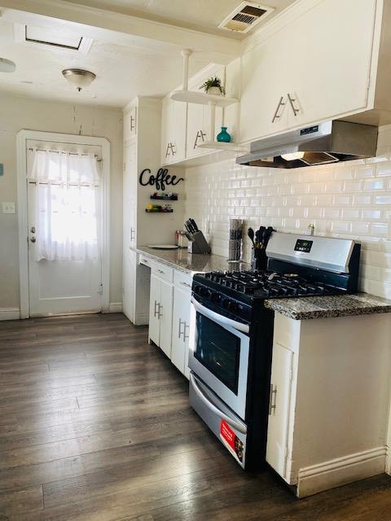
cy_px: 260
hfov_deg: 53.1
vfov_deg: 67.3
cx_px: 196
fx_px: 392
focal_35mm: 26
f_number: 1.8
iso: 125
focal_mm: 4.25
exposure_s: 1/120
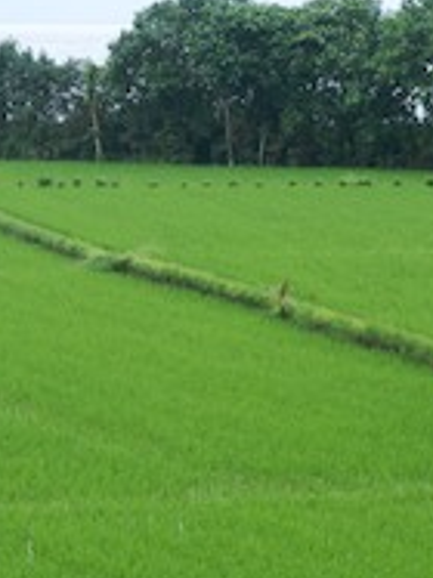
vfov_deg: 8.5
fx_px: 3857
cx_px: 170
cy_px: 522
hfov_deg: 6.4
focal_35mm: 231
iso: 320
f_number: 8
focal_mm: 50
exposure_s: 1/250
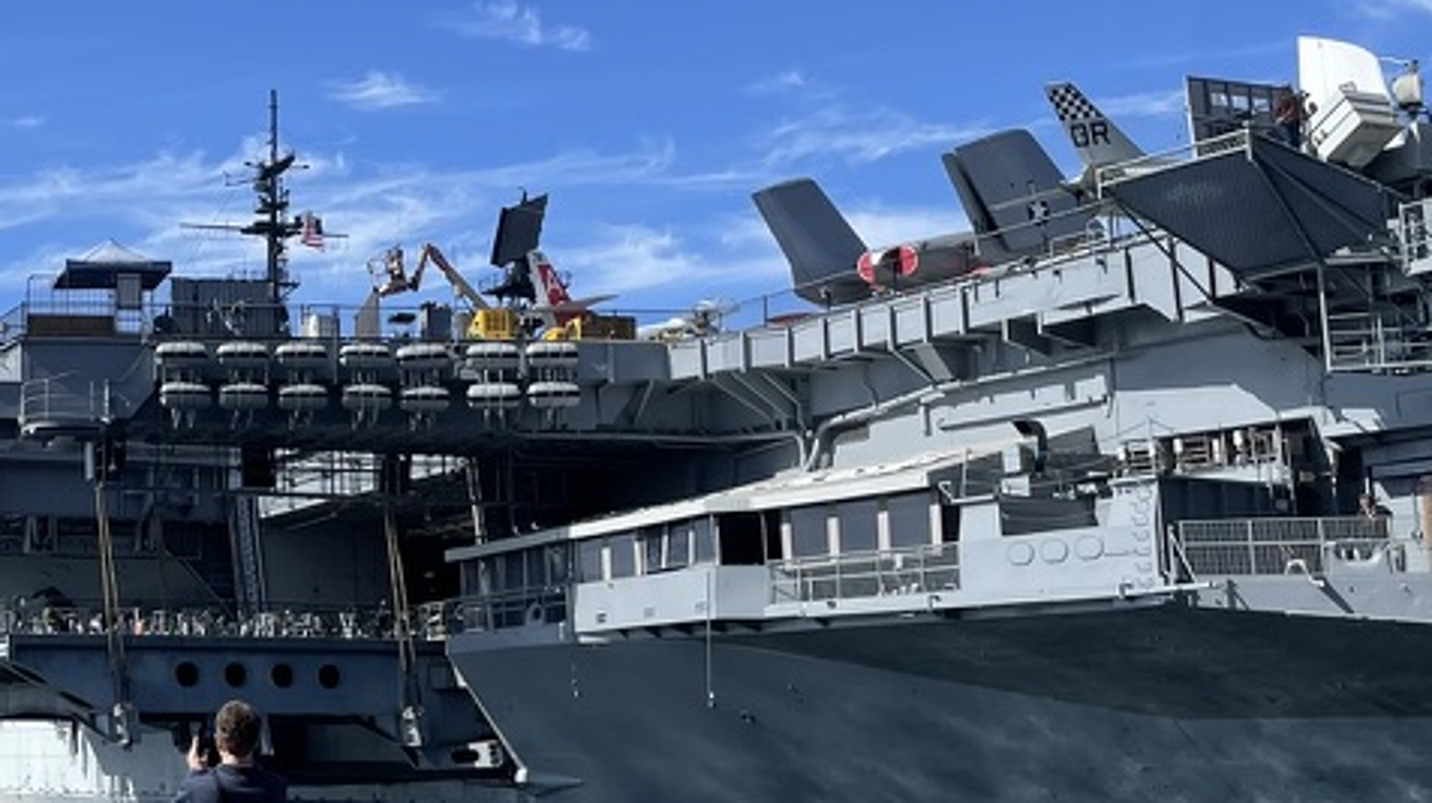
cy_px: 352
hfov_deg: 32.3
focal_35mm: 61
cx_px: 87
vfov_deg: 19.7
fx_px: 2315
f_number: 1.6
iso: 32
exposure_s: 1/4464
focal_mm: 4.2
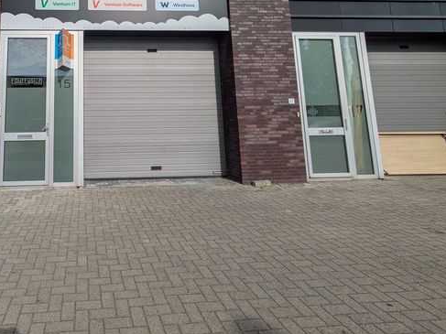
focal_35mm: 23
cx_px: 98
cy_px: 77
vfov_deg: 55.5
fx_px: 296
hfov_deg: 67.9
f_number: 2.2
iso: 50
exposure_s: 1/5650
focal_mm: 1.83
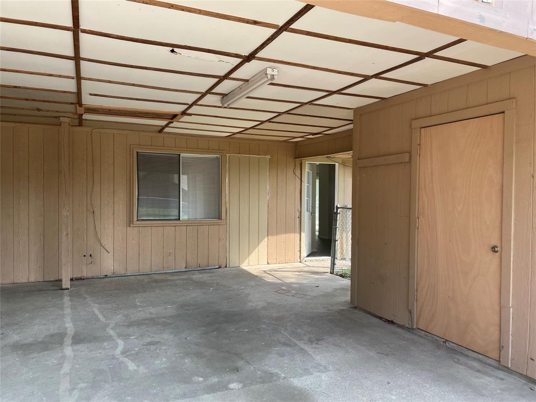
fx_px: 403
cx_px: 268
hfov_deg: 67.3
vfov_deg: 53.1
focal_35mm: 26
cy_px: 201
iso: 32
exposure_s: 1/346
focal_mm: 4.2
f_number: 1.6
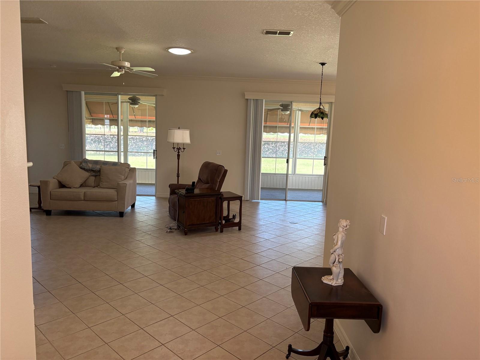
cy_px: 180
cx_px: 240
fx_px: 361
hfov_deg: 67.3
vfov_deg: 53.1
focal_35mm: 26
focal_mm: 5.96
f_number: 1.6
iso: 125
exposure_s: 1/110
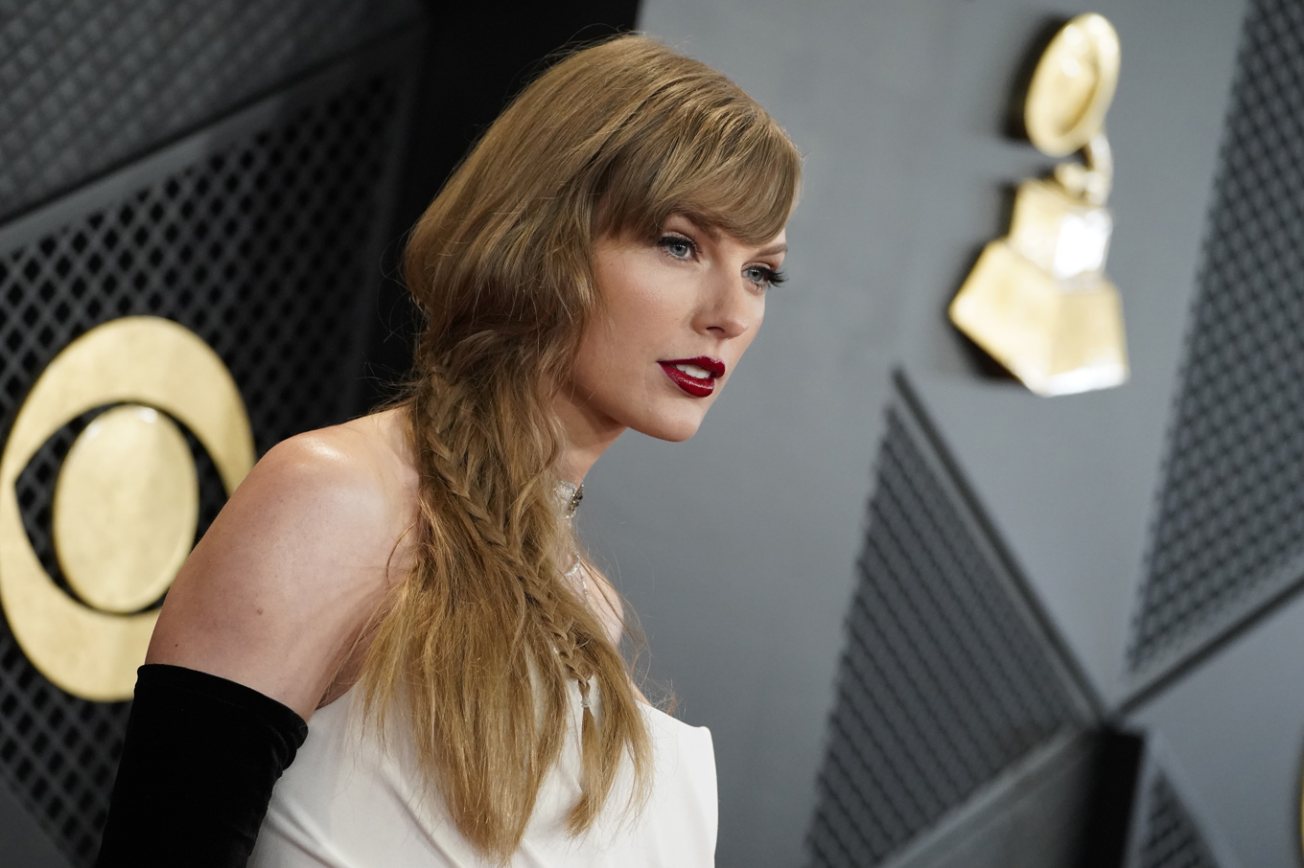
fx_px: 6192
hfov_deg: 12.0
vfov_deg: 8.0
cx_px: 652
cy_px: 434
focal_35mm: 171
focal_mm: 171
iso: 6400
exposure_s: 1/400
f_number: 5.6
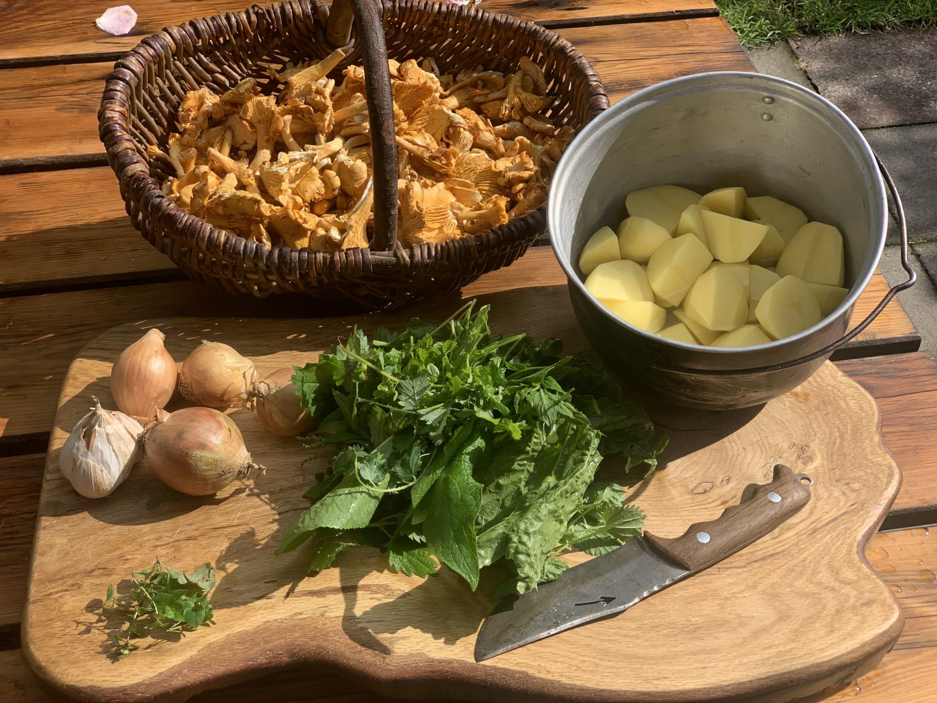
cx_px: 468
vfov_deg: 28.0
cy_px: 352
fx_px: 1408
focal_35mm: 52
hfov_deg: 36.8
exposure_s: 1/841
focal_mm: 6
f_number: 2.4
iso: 16
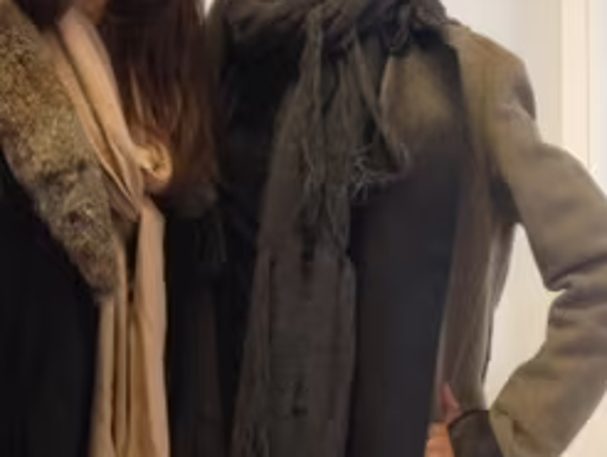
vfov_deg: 16.3
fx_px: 1597
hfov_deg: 21.1
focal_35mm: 91
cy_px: 183
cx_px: 548
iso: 80
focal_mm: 4.28
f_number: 2.4
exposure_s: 1/20
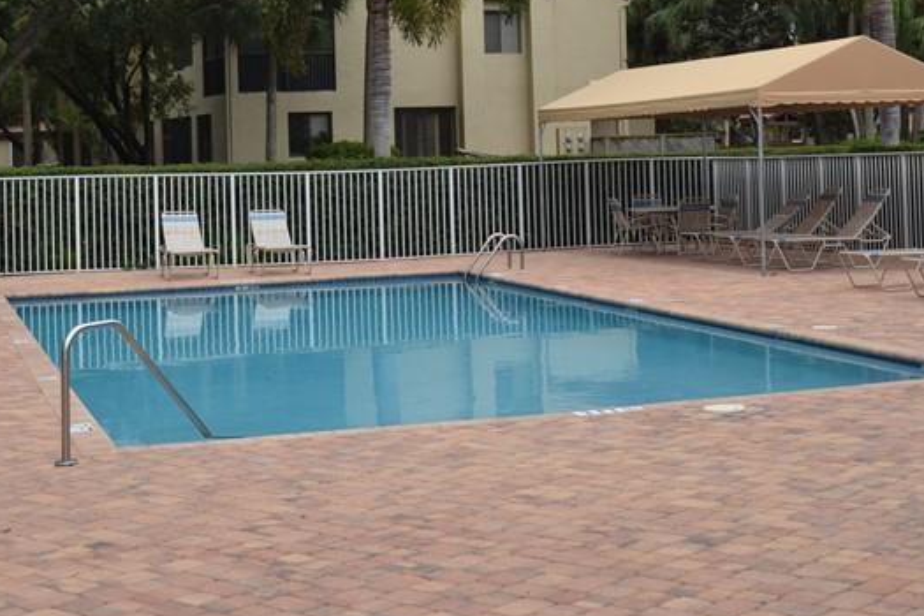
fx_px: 1591
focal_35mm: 62
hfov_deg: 32.4
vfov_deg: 21.4
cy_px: 62
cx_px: 486
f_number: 5.6
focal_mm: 20
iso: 100
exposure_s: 1/200
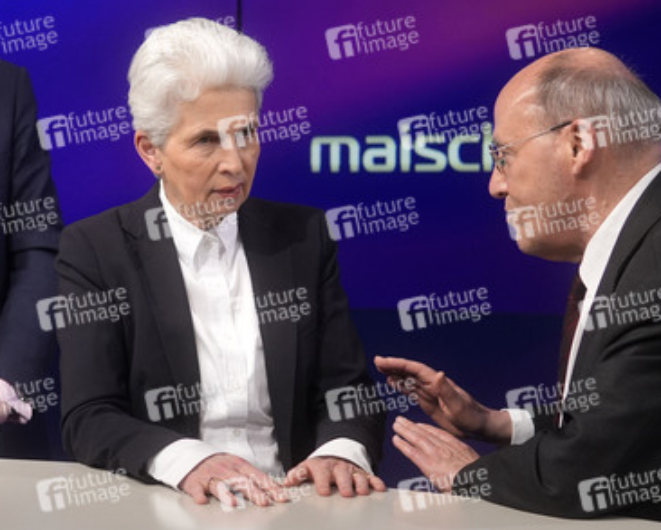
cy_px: 264
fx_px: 1018
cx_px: 396
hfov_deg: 35.9
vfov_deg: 29.2
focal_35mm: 52
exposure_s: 1/250
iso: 640
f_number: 2.2
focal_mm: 30
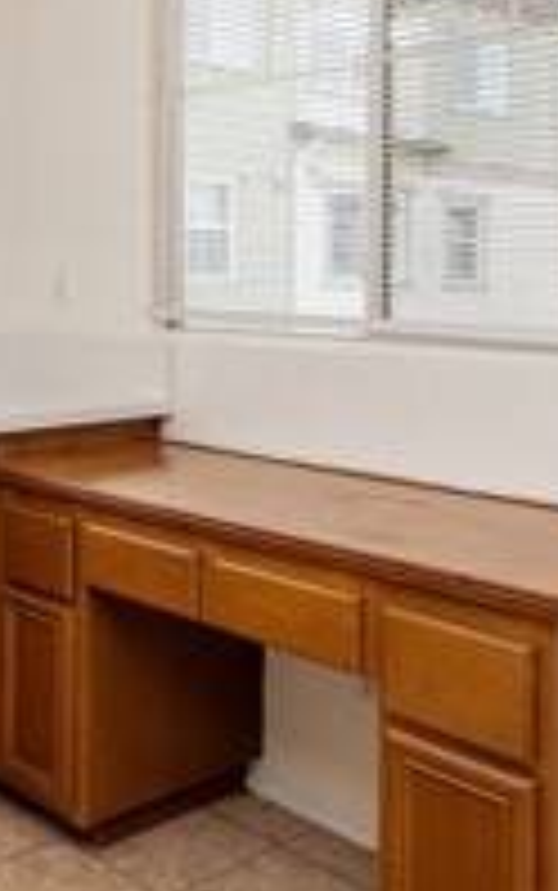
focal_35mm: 46
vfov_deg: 42.8
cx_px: 189
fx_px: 1118
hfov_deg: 27.9
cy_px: 284
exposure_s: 1/125
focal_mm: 14
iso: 200
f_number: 5
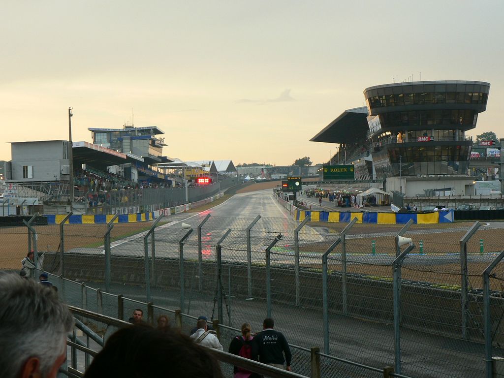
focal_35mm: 97
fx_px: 1412
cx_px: 252
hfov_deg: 20.2
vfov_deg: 15.2
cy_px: 189
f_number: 3.2
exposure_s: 1/60
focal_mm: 16.2
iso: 80
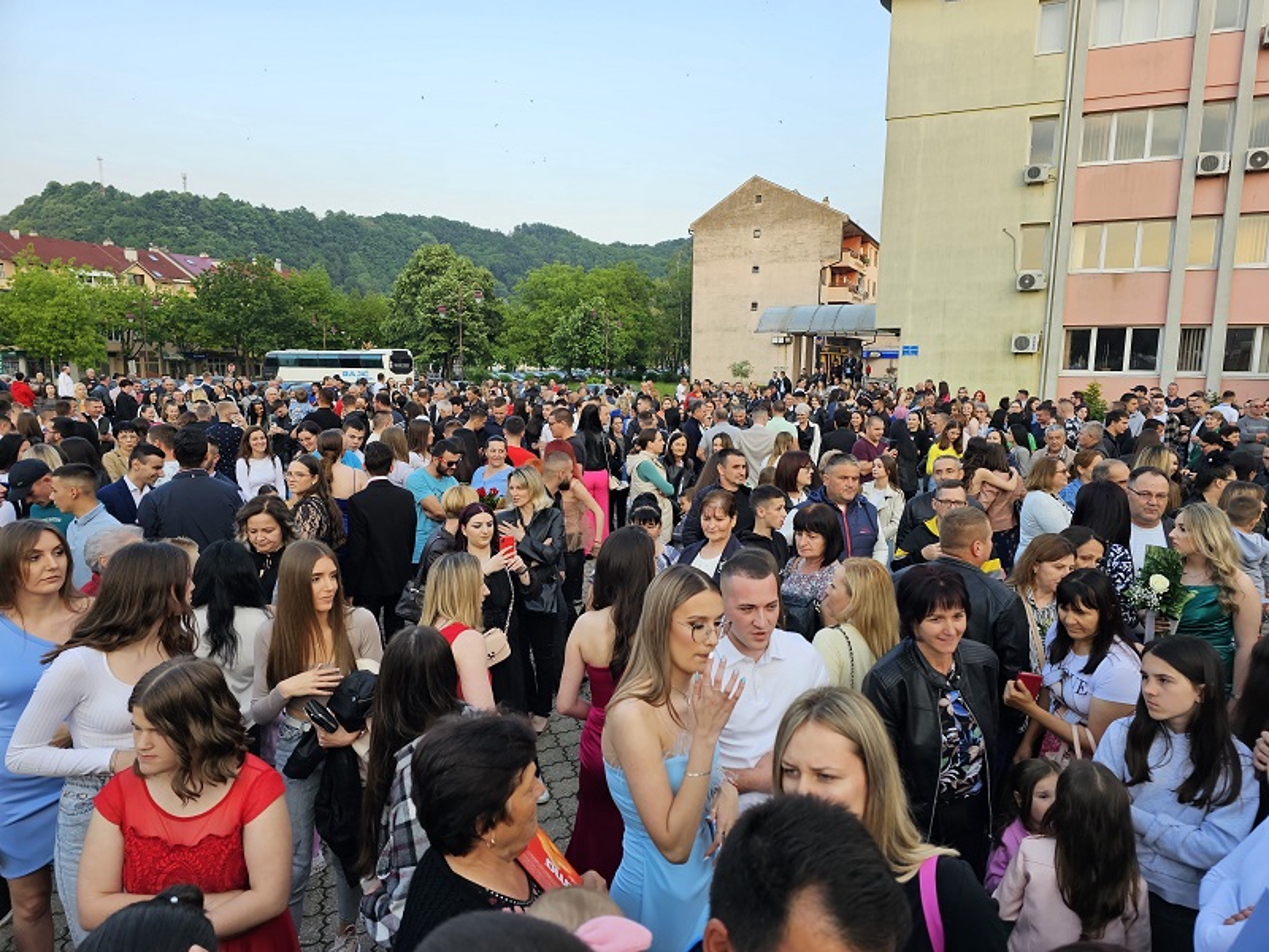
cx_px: 634
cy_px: 476
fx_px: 843
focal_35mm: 23
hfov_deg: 73.9
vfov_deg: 58.9
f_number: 1.7
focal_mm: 6.3
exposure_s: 1/180
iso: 20
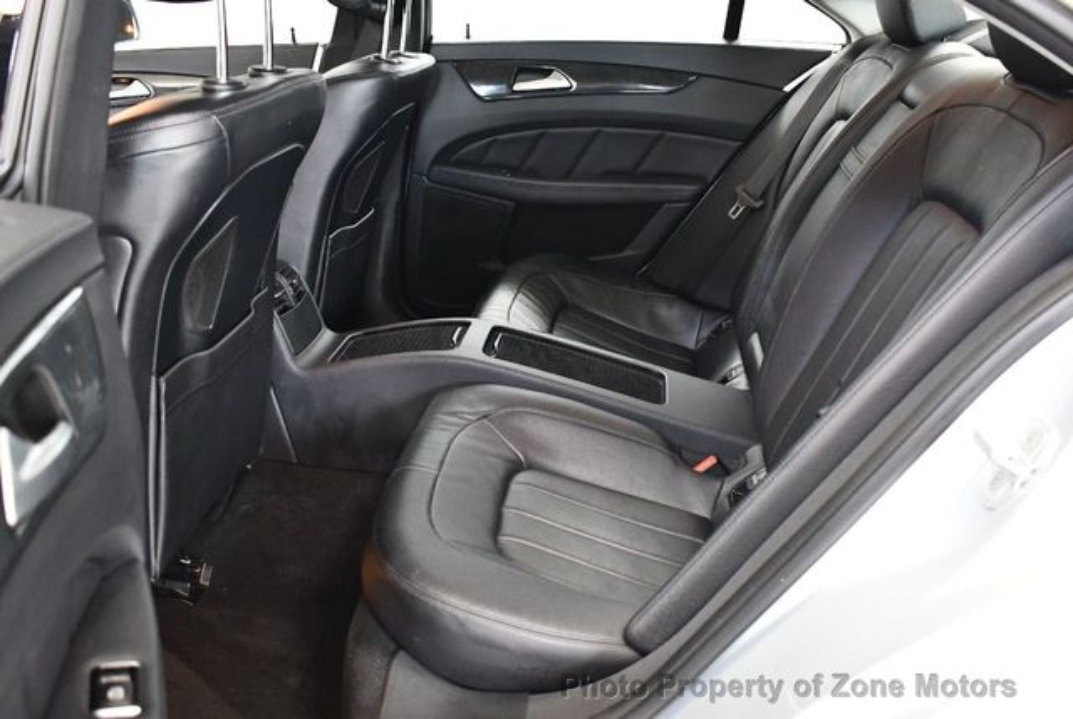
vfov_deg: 37.0
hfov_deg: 53.1
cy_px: 360
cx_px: 536
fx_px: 1075
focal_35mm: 36
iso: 3200
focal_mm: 18
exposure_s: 1/80
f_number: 3.5
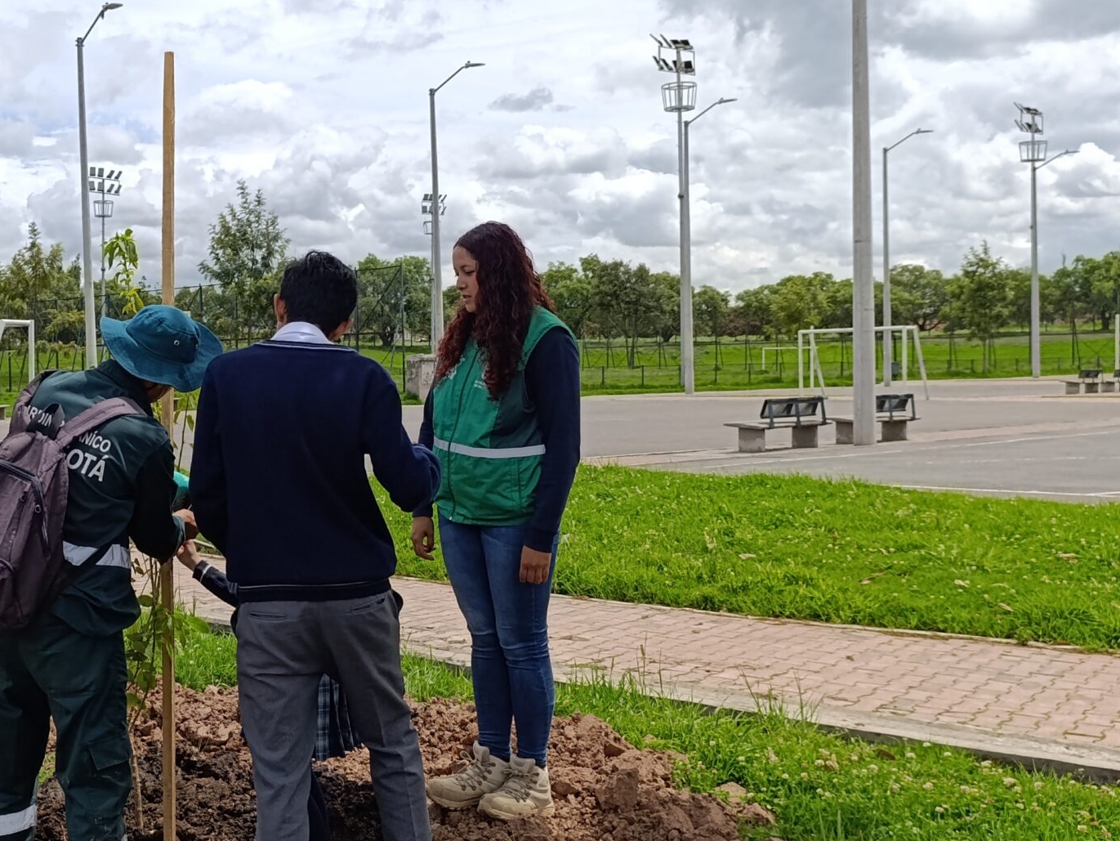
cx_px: 167
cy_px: 398
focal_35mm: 43
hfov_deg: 41.2
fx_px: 1392
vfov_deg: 33.6
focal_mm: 6.14
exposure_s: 1/965
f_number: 1.6
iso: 50
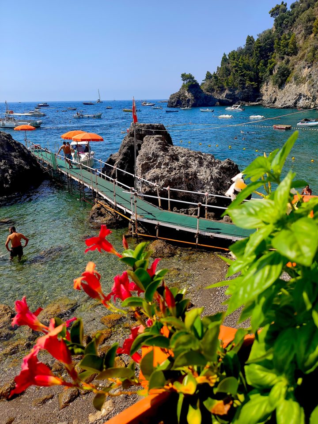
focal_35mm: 26
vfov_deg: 67.3
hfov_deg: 53.1
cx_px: 159
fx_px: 318
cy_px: 212
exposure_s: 1/1766
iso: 112
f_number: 1.75
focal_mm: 4.75
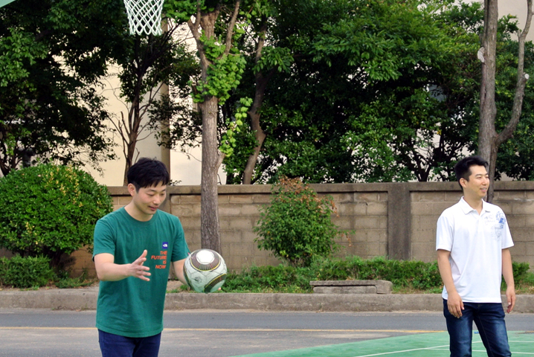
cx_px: 345
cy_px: 305
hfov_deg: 15.5
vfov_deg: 10.4
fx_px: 1960
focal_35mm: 132
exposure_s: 1/200
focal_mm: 27.5
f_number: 5.6
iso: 200
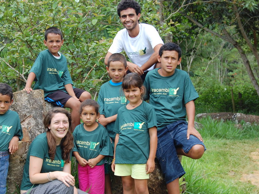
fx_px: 704
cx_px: 90
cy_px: 108
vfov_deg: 15.7
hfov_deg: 20.8
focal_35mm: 94
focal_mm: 46
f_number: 6.3
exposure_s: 1/160
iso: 200
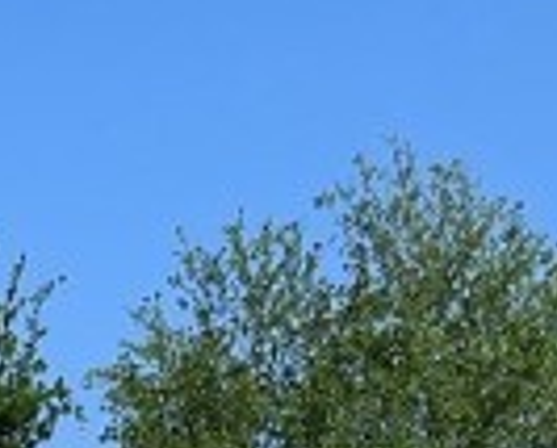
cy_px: 1218
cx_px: -218
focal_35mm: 195
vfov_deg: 7.3
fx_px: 3222
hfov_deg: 9.7
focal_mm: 5.7
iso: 50
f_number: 1.5
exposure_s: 1/5587
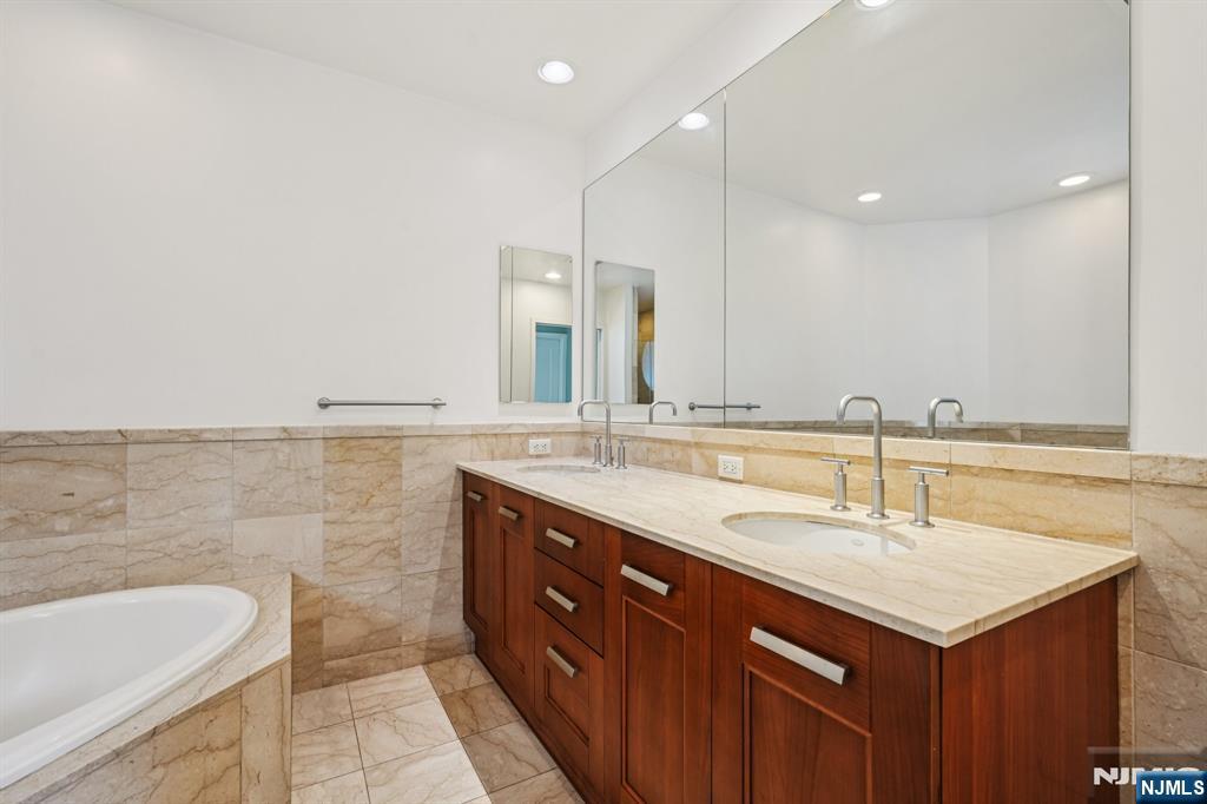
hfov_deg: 96.8
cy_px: 402
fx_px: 536
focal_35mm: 16
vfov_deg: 73.7
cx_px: 604
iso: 400
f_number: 8
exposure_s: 1/20
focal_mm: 16
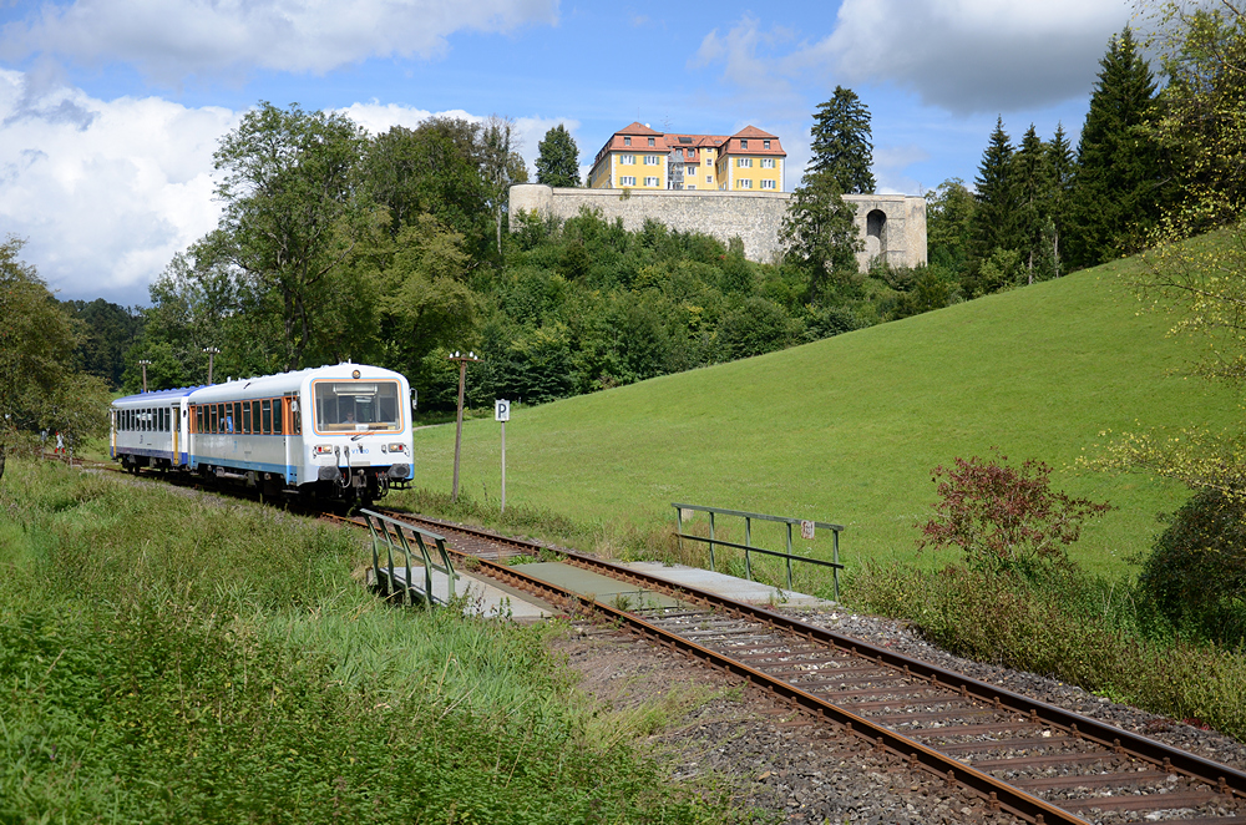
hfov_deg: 39.0
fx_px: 1761
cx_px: 623
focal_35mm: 51
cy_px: 412
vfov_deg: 26.4
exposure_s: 1/1600
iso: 200
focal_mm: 34
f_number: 5
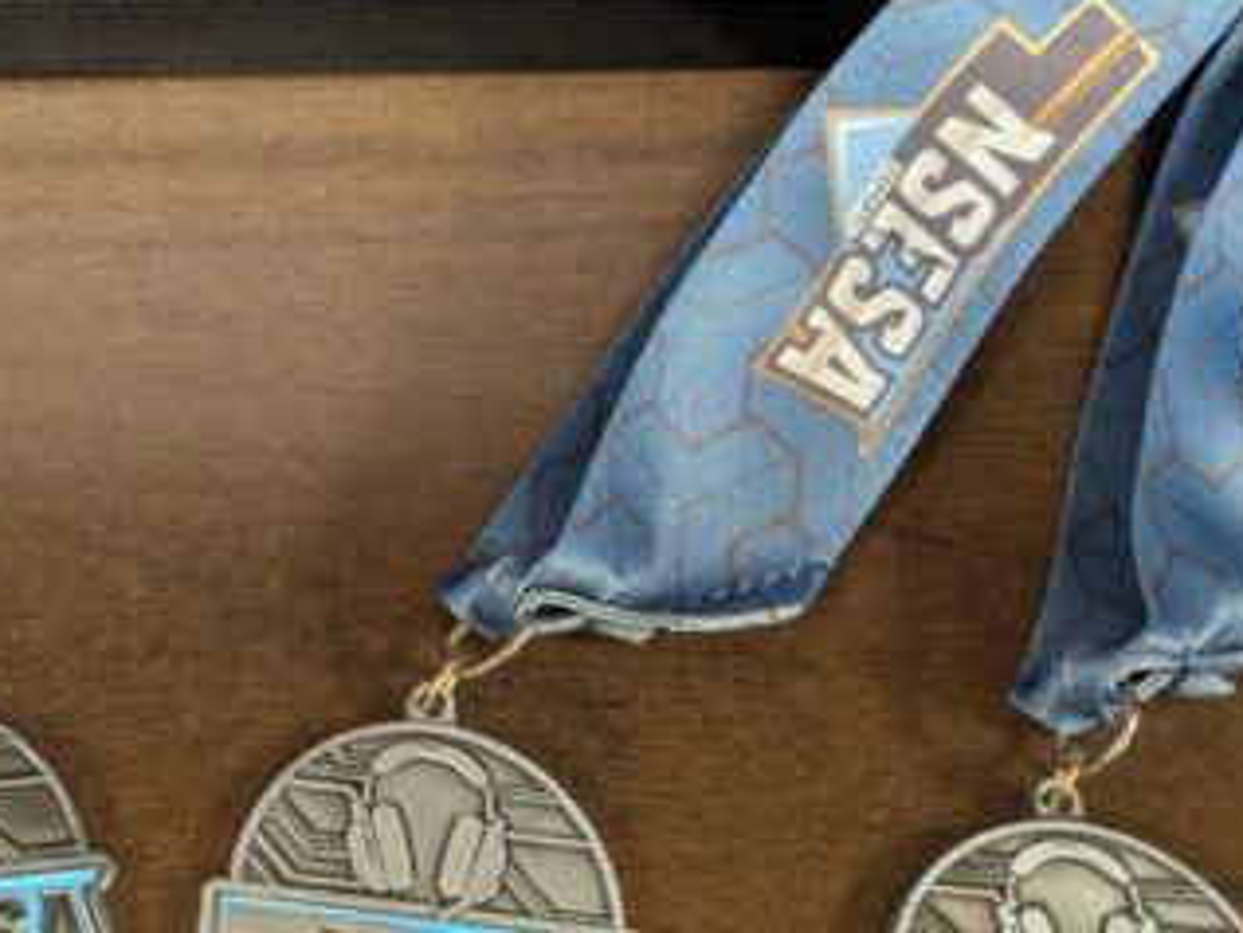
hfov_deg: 28.8
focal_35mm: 63
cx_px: 12
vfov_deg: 23.1
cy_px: 229
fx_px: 2263
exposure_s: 1/40
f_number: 1.89
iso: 274
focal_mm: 5.43
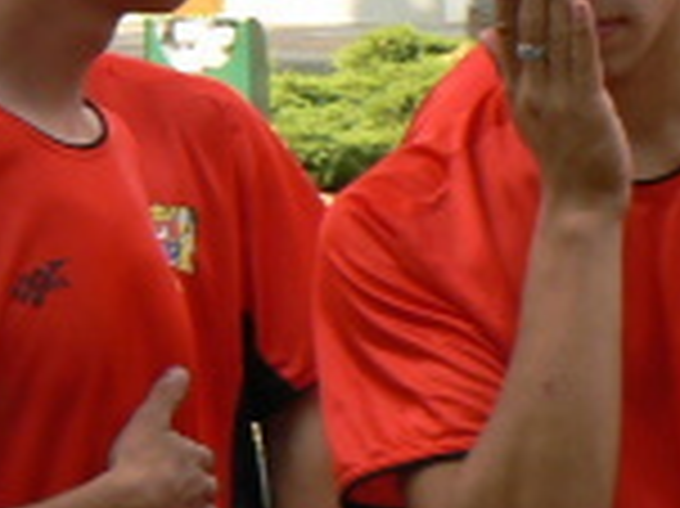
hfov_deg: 4.7
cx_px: 1234
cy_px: 605
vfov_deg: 3.5
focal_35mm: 421
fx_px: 8264
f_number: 5.6
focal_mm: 14.3
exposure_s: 1/200
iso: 80
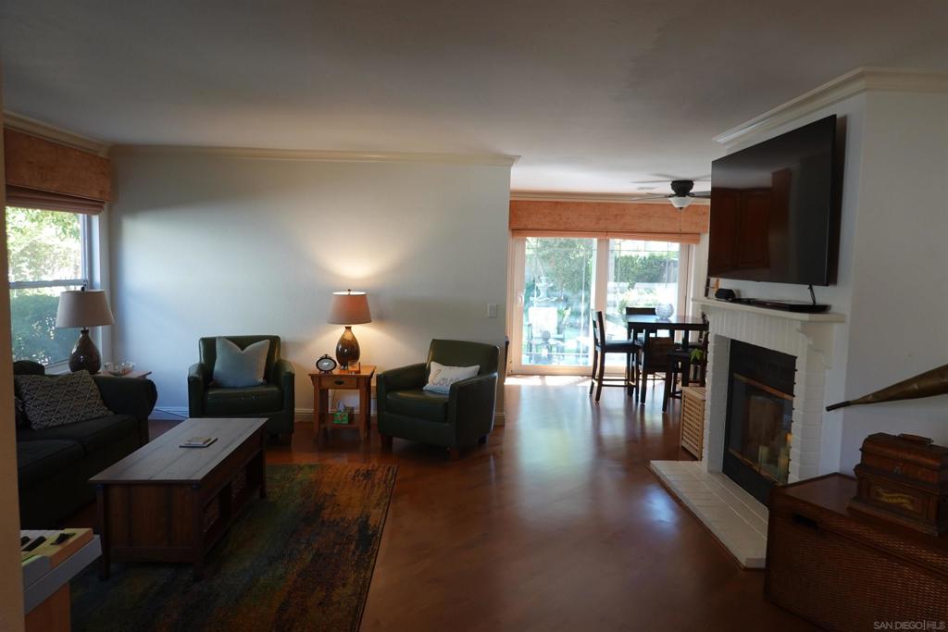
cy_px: 316
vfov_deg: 53.1
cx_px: 474
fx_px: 632
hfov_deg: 73.7
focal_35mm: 24
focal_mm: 9
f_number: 2.8
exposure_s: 1/30
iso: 160
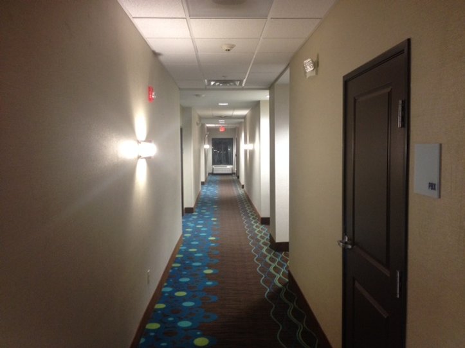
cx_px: 232
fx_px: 470
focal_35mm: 35
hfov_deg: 52.6
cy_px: 174
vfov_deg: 40.7
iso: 160
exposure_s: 1/20
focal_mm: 4.28
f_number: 2.4
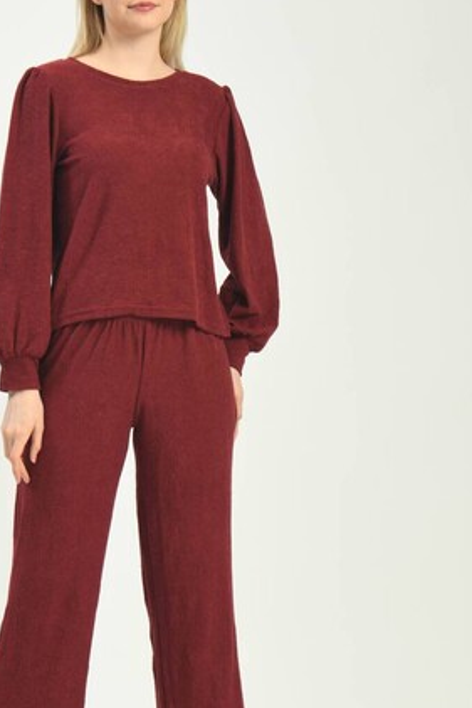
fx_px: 3674
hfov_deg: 7.3
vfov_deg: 11.0
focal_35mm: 187
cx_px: 144
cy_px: 414
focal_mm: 105
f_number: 6.3
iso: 100
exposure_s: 1/160
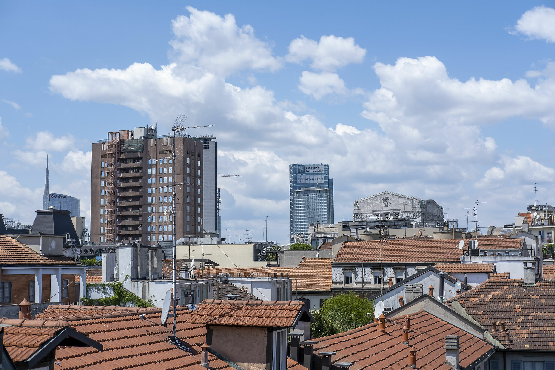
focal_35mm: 53
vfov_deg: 25.5
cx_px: 278
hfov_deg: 37.5
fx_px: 817
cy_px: 185
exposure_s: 1/500
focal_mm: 35
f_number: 5.6
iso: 80
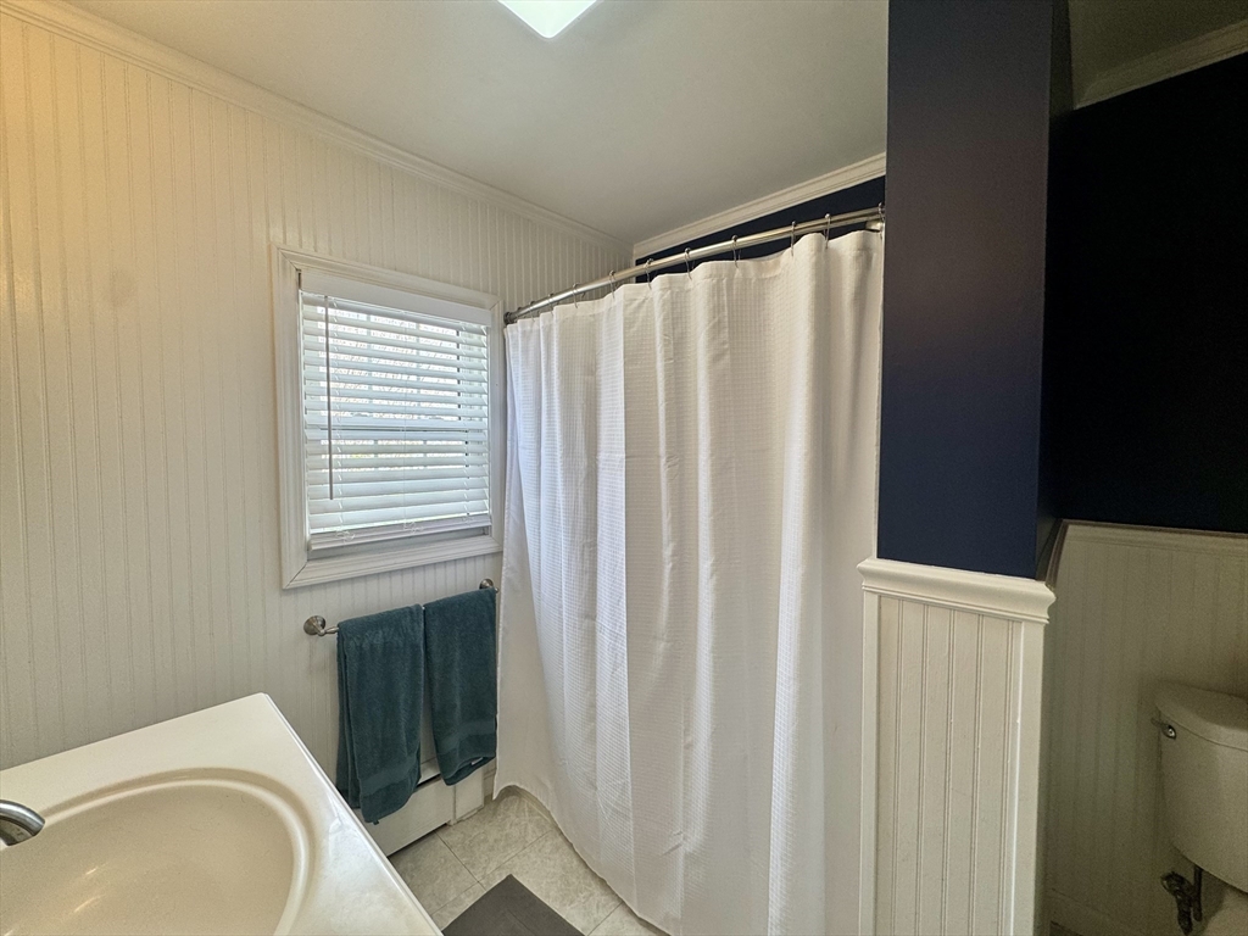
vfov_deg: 85.7
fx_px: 505
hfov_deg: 102.1
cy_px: 468
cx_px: 624
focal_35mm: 14
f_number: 2.2
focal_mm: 2.22
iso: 50
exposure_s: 1/120
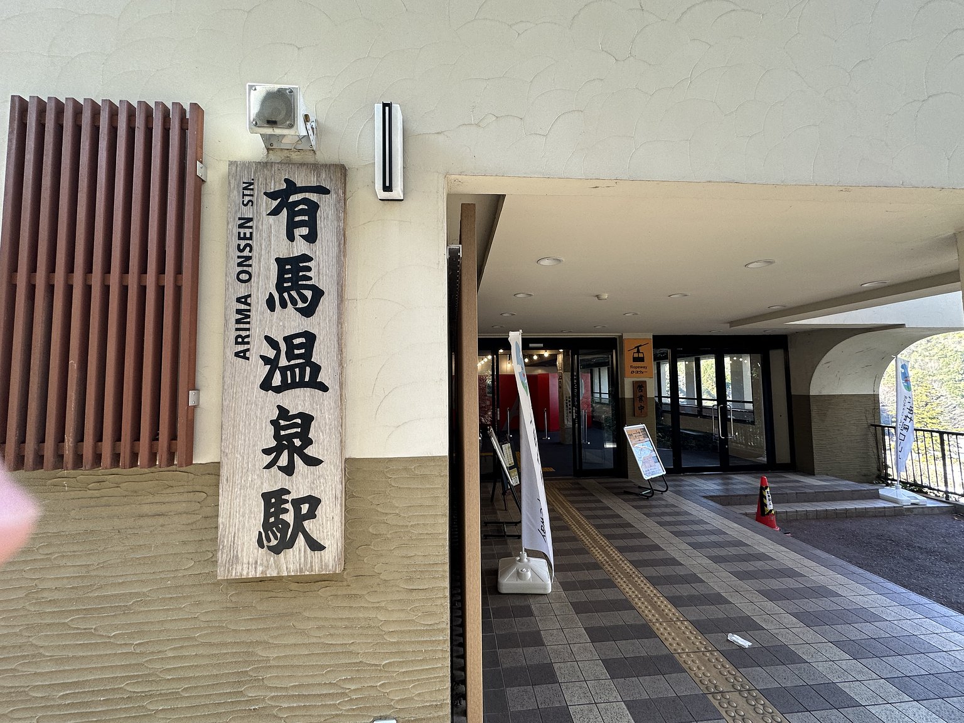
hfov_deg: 102.1
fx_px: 390
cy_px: 362
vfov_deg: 85.7
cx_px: 482
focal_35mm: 14
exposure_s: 1/120
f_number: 2.2
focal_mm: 2.22
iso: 80
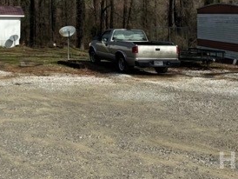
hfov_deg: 32.3
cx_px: 16
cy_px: -5
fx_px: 385
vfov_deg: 24.8
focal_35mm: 56
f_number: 1.78
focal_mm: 6.86
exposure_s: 1/3861
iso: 80
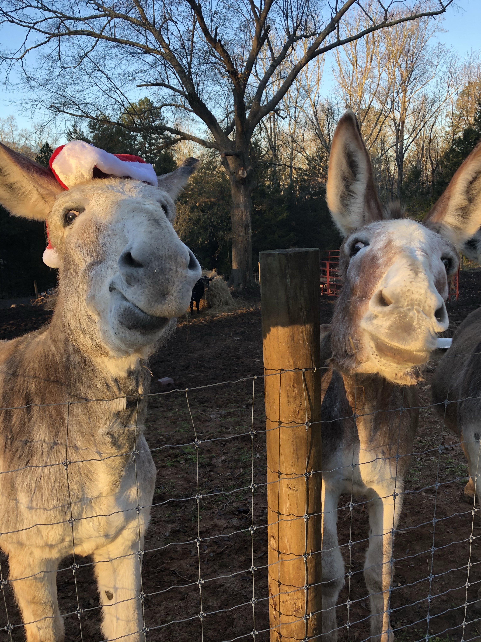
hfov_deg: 49.7
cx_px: 240
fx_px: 519
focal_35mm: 28
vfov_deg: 63.4
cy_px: 321
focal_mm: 4
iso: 25
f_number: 1.8
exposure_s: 1/120
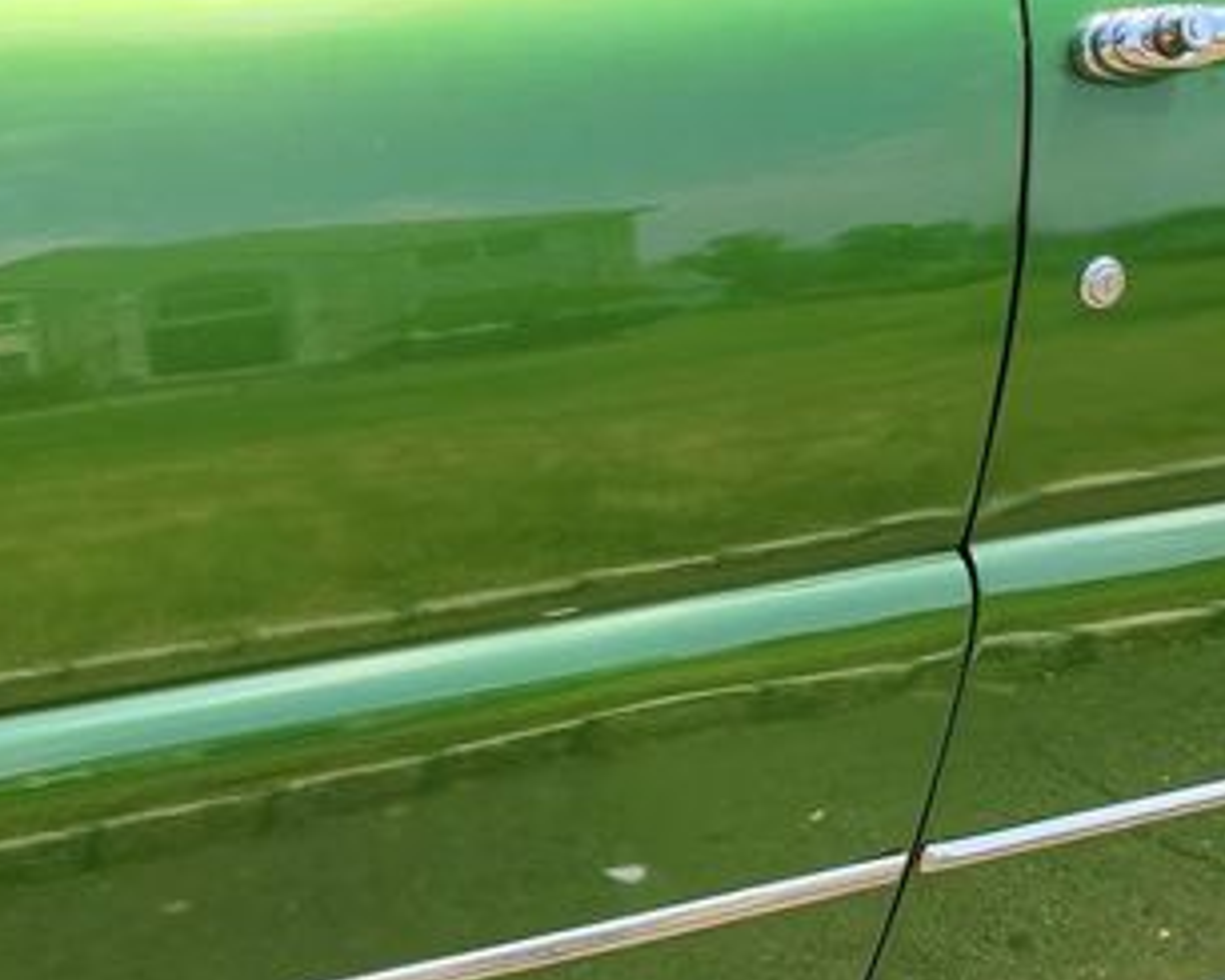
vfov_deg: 28.4
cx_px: 272
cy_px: 672
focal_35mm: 53
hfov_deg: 34.4
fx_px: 1922
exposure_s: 1/734
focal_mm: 5.4
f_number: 1.8
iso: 40
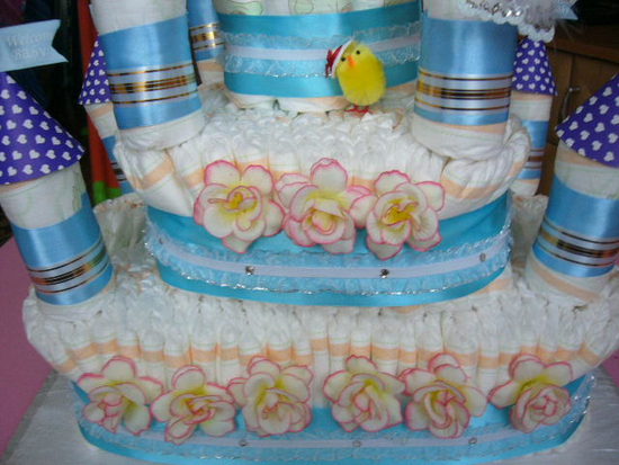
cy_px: 232
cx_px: 310
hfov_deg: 52.6
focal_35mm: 35
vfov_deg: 40.7
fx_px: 626
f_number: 2.8
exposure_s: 1/30
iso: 100
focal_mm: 5.8
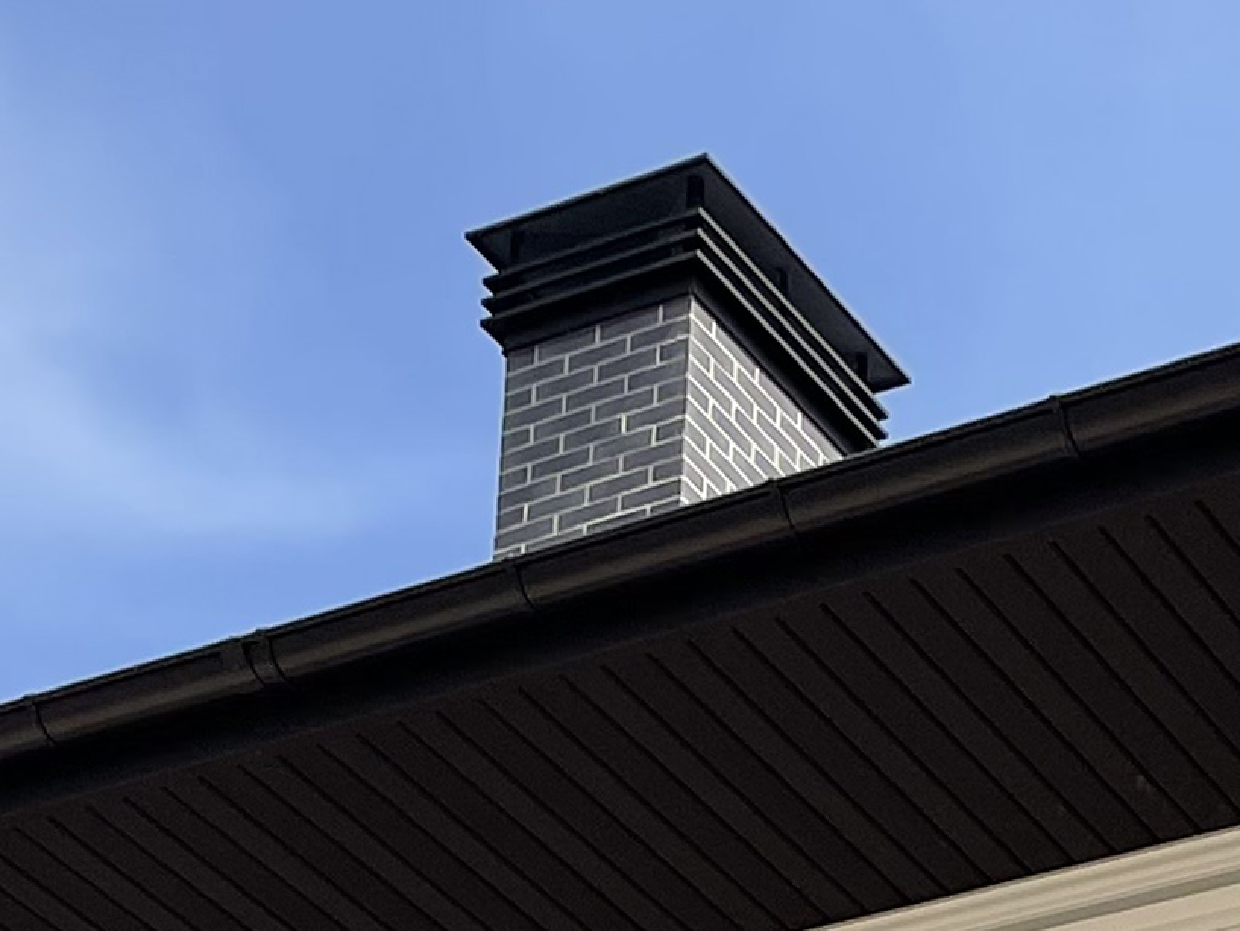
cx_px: 1053
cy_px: 2044
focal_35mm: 125
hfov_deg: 15.6
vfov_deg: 10.6
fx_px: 4478
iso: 32
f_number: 1.6
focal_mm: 4.2
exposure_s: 1/4292
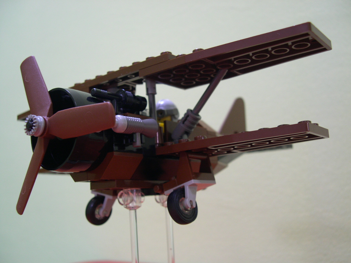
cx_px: 176
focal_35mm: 38
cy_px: 132
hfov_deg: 49.0
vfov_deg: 37.7
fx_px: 385
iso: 100
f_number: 2.8
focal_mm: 8
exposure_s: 1/17.8
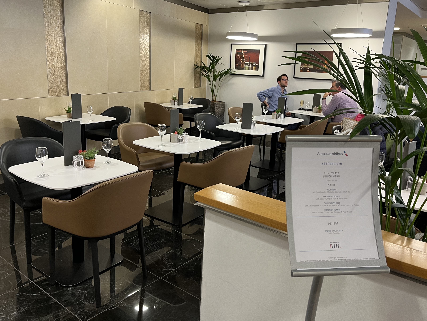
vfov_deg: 48.2
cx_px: 213
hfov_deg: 61.7
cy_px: 145
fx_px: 358
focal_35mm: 29
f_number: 1.6
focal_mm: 5.1
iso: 125
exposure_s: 1/50
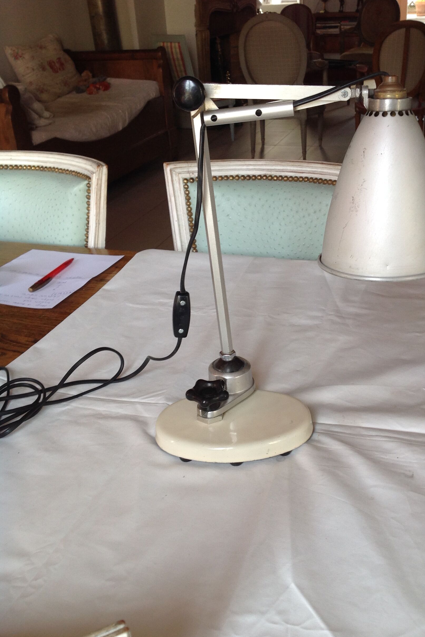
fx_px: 690
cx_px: 251
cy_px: 332
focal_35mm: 39
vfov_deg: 49.5
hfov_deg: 34.1
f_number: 2.4
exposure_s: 1/40
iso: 64
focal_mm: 4.28
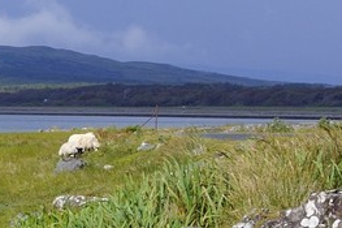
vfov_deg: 6.9
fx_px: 1851
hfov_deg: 8.8
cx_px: -663
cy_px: 358
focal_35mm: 195
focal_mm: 32
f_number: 13
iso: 400
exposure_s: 1/320
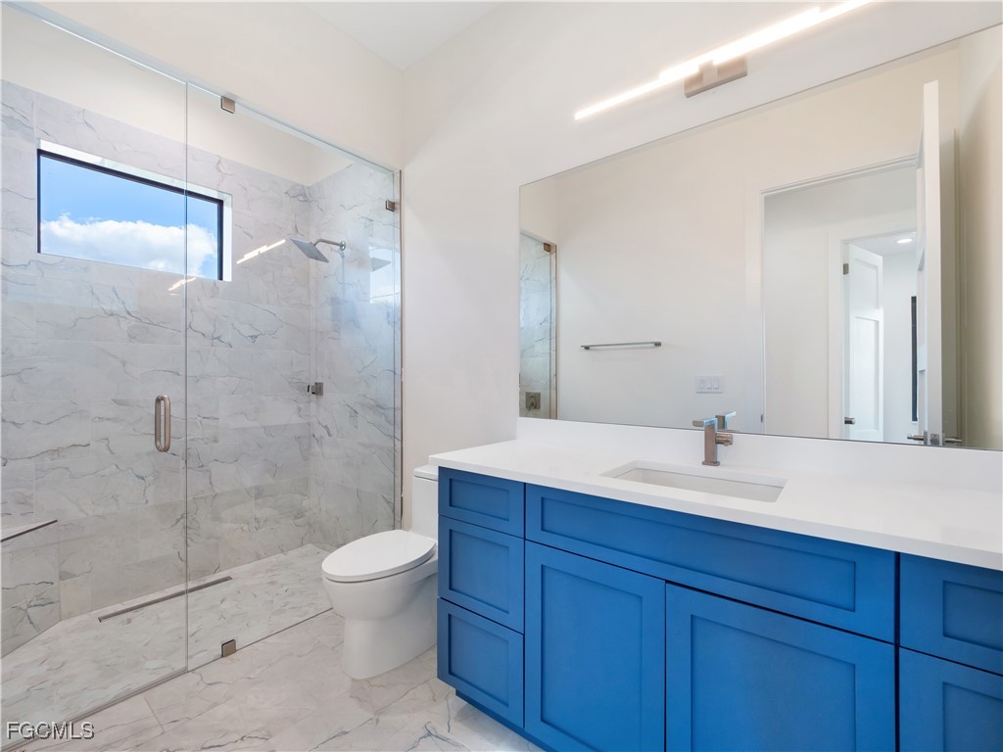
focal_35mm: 14
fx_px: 406
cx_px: 502
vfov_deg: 85.7
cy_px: 376
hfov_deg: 102.1
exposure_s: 1/10
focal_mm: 7
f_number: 7.1
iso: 200
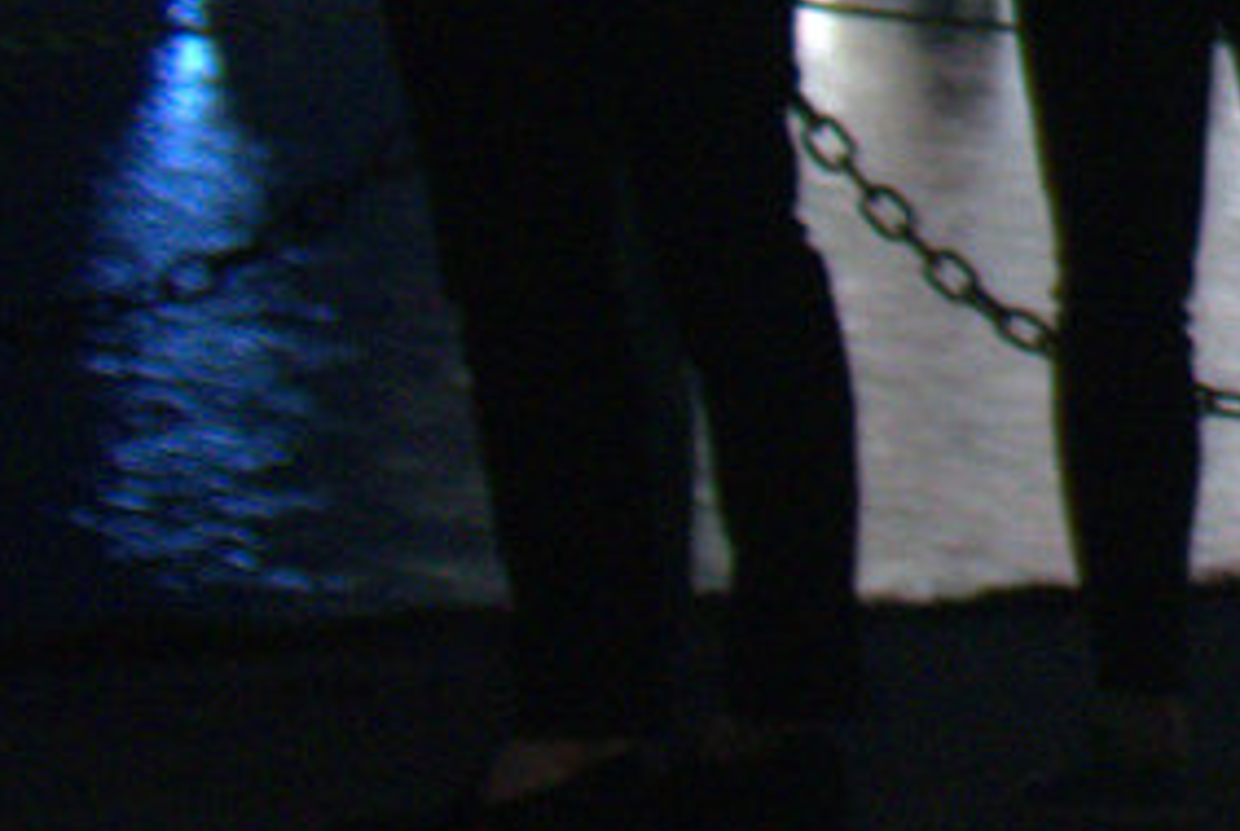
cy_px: -391
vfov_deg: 5.4
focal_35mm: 255
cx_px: 3509
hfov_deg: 7.3
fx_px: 8797
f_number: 2.8
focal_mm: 24
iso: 1600
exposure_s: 1/5
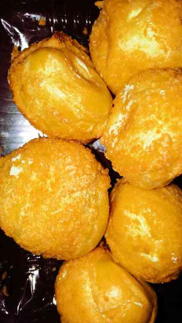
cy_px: 167
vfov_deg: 62.6
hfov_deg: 37.3
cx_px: 123
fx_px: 266
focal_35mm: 31
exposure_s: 1/169
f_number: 2
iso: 50
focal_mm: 3.79
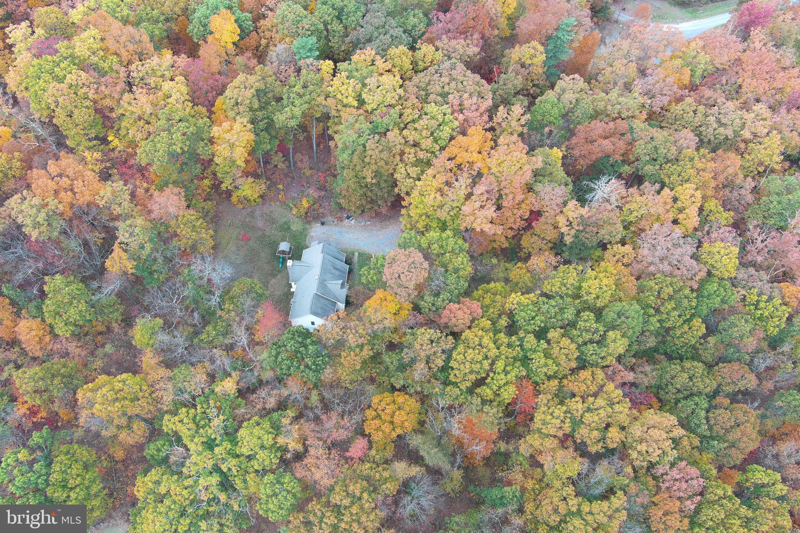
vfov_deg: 45.0
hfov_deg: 63.7
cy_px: 266
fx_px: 644
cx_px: 400
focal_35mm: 29
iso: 100
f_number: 2.8
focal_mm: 10.57
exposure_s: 1/138
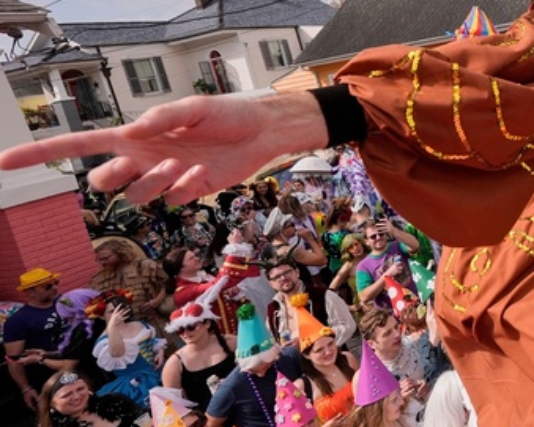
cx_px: 663
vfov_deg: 42.0
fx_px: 537
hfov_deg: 37.5
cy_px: 106
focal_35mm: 34
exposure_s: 1/5000
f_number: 5.6
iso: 640
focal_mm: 12
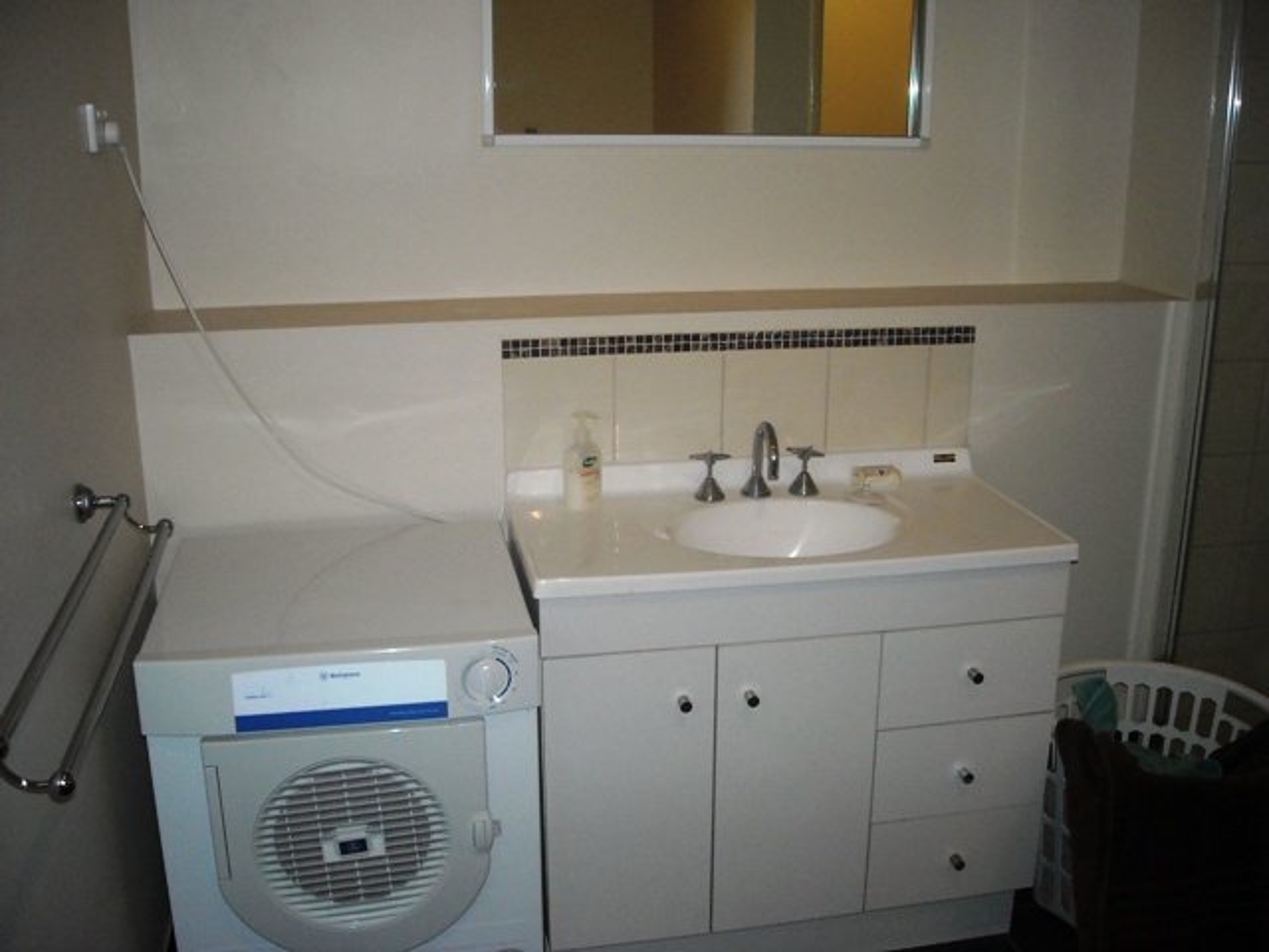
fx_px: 1283
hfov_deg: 52.6
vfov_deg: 40.7
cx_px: 634
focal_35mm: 35
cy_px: 476
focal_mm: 5.7
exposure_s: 1/60
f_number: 2.8
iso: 200
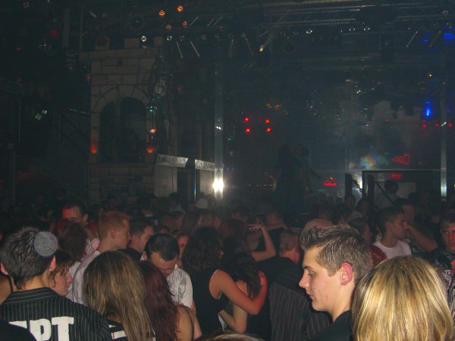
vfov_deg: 31.5
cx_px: 228
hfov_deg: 41.2
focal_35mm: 46
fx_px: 605
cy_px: 170
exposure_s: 1/60
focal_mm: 9.5
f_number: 3.1
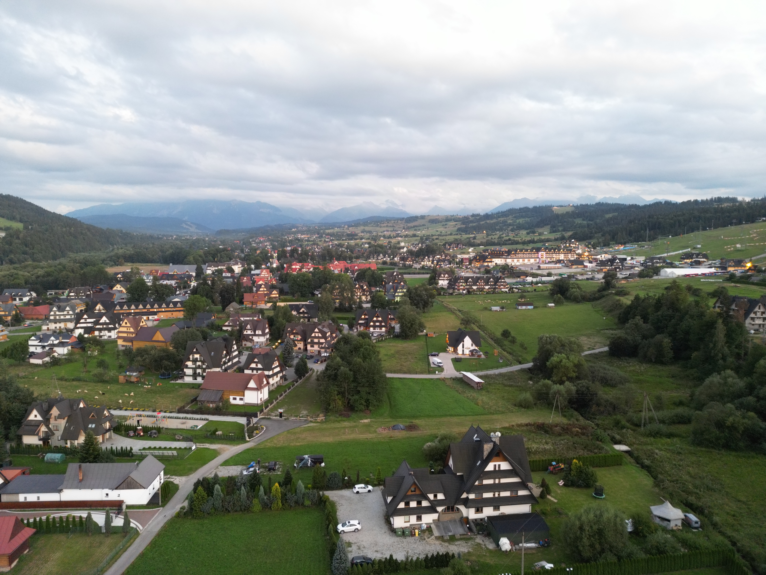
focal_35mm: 24
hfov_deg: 71.6
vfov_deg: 56.8
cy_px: 288
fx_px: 531
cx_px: 383
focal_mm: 6.72
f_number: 1.7
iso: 460
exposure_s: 1/12.5
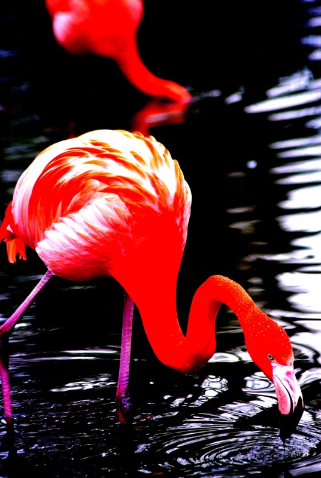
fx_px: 4198
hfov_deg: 4.4
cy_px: 239
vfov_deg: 6.5
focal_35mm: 315
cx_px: 160
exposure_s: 1/350
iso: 800
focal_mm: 210
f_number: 5.6
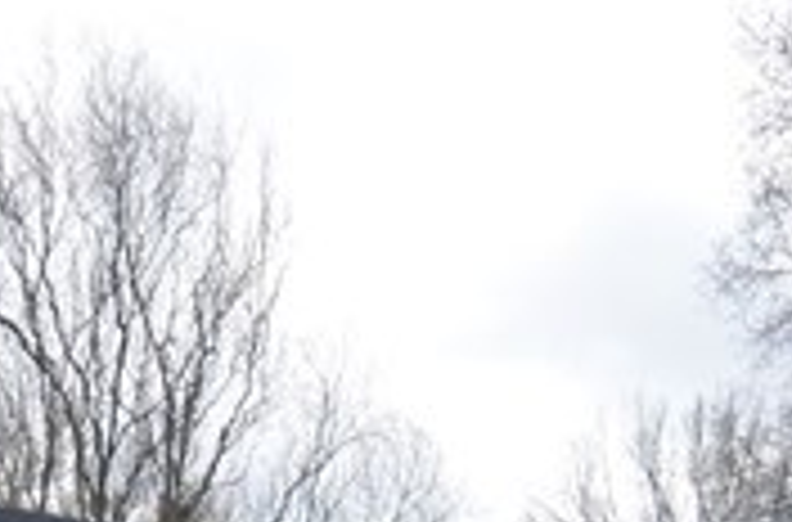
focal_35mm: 93
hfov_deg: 21.7
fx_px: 2039
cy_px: 947
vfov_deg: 13.1
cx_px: 151
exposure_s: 1/250
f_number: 8
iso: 200
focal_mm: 10
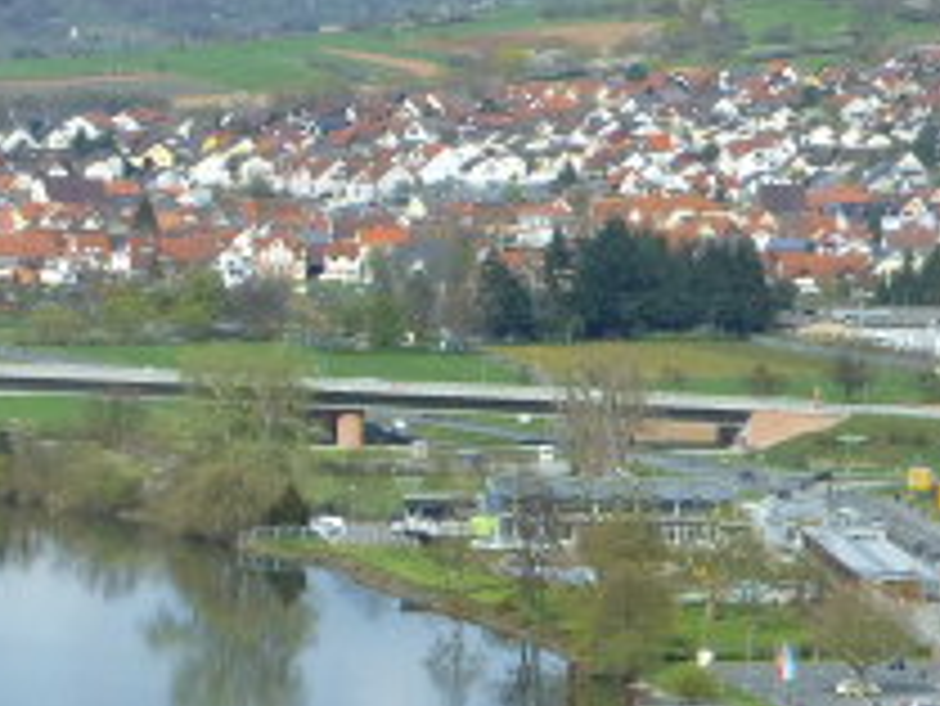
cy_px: 832
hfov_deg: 6.5
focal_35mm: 302
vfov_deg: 4.9
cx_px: -472
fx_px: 8206
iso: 100
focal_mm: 13.3
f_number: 5
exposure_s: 1/500
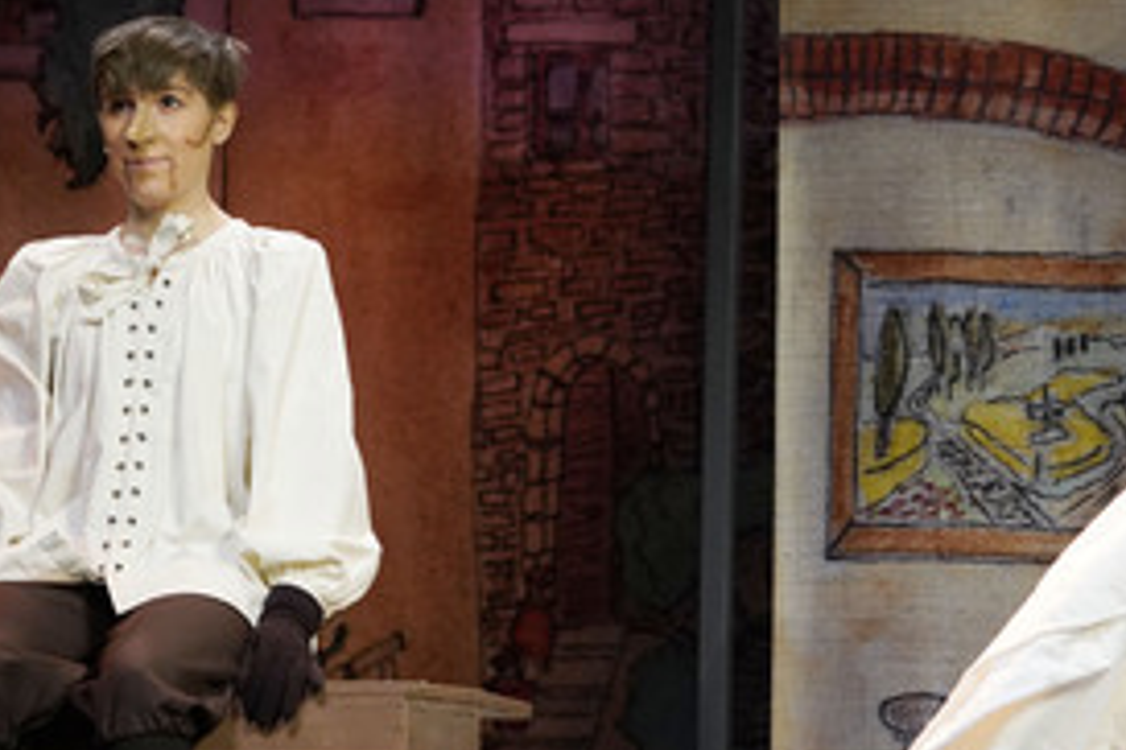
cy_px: 243
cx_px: 753
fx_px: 10321
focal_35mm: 330
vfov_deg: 4.2
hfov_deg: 6.2
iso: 3200
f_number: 6.3
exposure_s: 1/400
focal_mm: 200
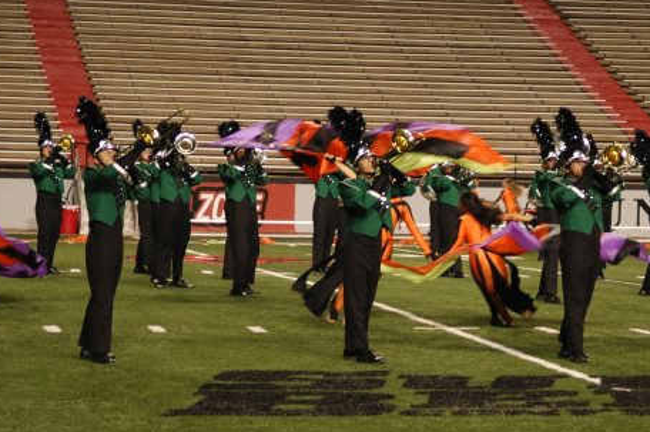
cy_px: 247
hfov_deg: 14.1
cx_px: 469
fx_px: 2613
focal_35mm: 145
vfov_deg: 9.4
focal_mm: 55
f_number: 2.8
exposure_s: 1/60
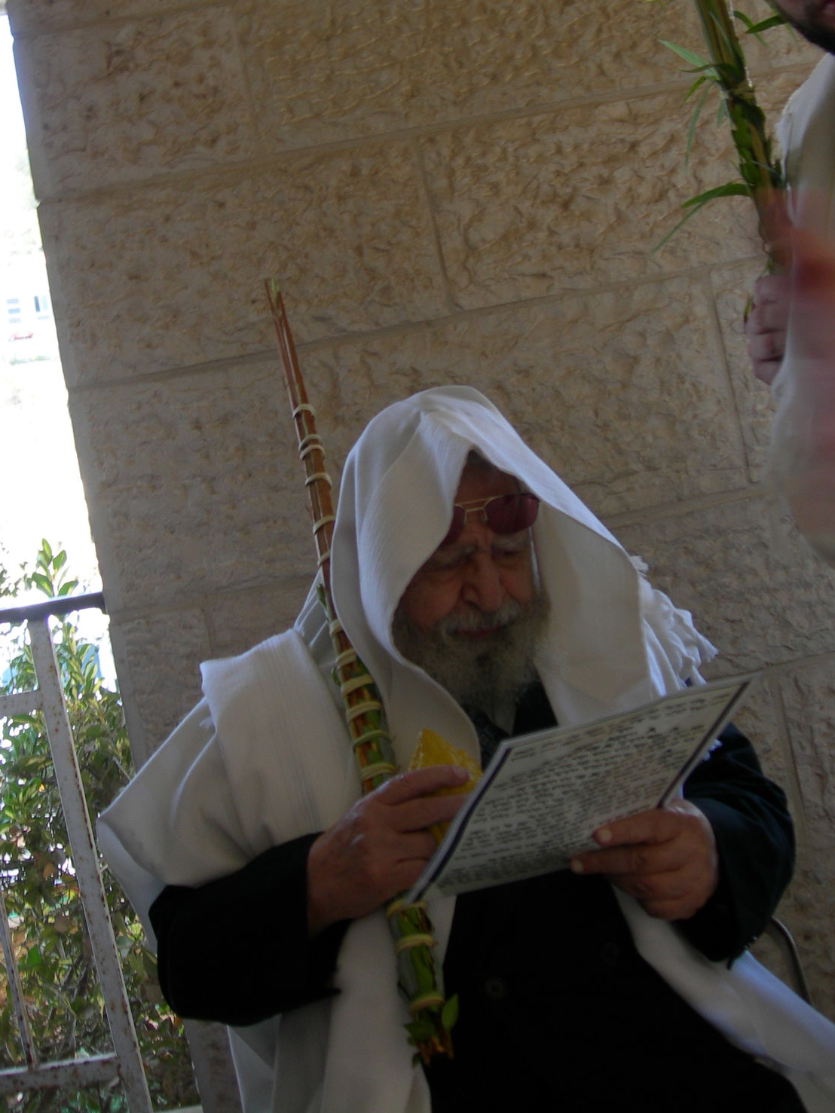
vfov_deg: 39.4
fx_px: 1544
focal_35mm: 48
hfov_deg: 30.3
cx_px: 417
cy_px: 427
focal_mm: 7.8
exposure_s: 1/44.1
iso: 50
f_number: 2.8
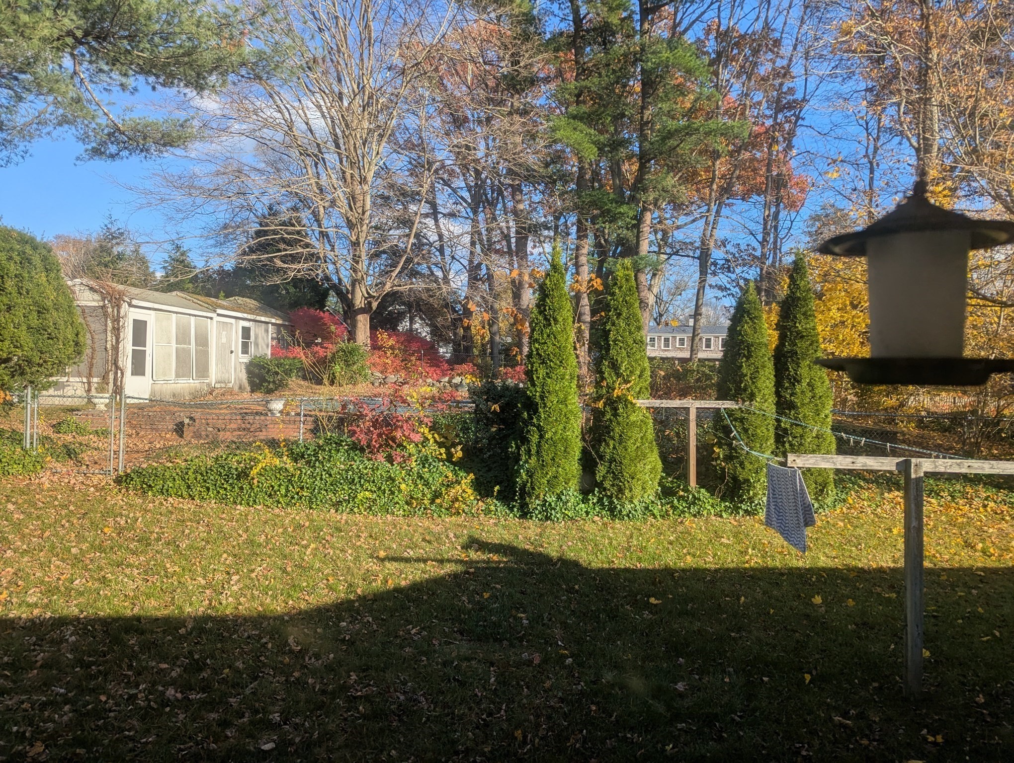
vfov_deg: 56.9
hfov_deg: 71.5
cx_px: 507
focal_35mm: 24
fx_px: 704
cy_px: 382
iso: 45
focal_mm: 6.81
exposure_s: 1/1451
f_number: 1.85
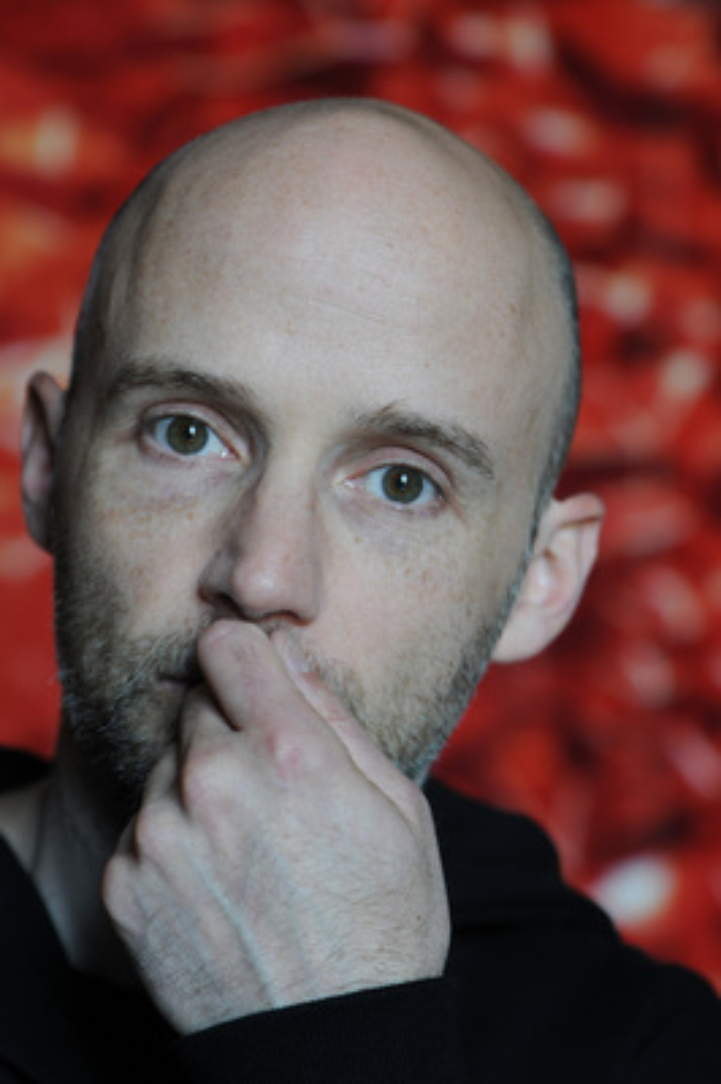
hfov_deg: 12.2
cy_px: 542
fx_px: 3385
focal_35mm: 112
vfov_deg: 18.2
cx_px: 360
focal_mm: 75
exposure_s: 1/30
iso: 400
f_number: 4
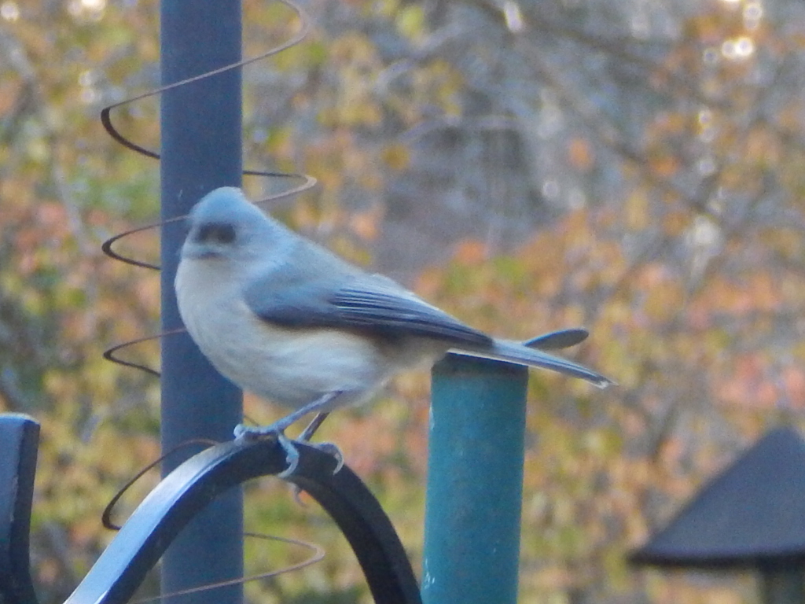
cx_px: 402
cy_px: 302
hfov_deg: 10.9
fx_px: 4232
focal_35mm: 182
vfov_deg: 8.2
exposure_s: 1/25
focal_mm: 32.8
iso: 400
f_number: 5.3
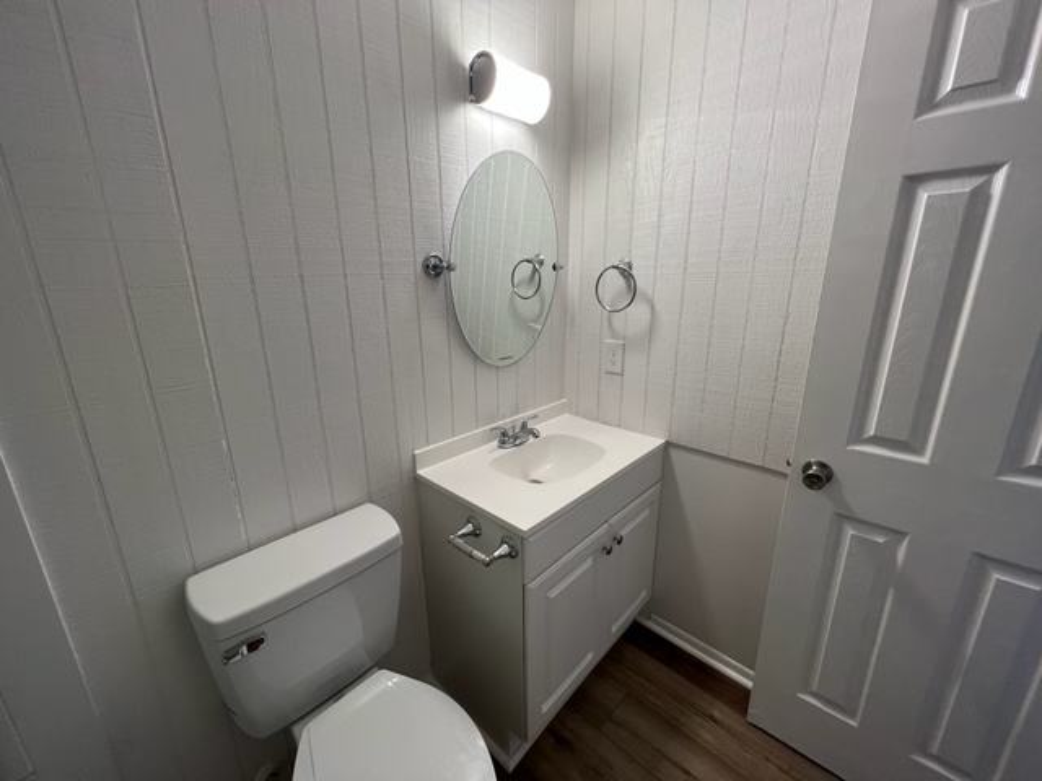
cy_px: 390
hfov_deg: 106.2
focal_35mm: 13
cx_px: 521
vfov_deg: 89.9
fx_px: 391
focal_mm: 1.57
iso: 125
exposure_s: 1/60
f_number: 1.8
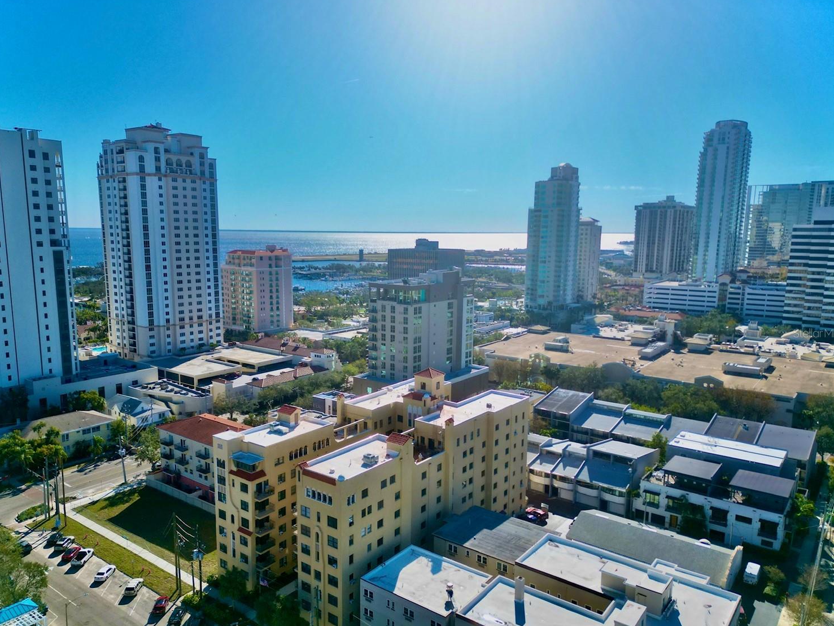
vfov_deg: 53.0
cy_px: 333
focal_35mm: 26
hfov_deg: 67.3
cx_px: 395
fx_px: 626
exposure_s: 1/6000
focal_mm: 6.72
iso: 200
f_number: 1.7
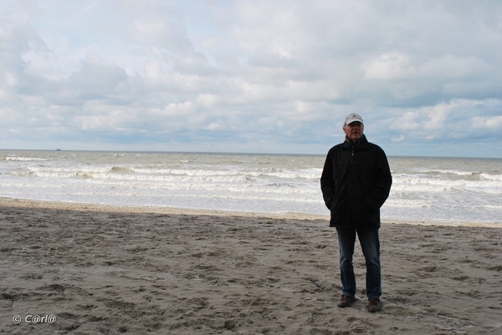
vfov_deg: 36.9
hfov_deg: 53.1
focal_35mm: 36
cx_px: 251
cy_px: 168
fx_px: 502
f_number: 8
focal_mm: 24
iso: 100
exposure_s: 1/200
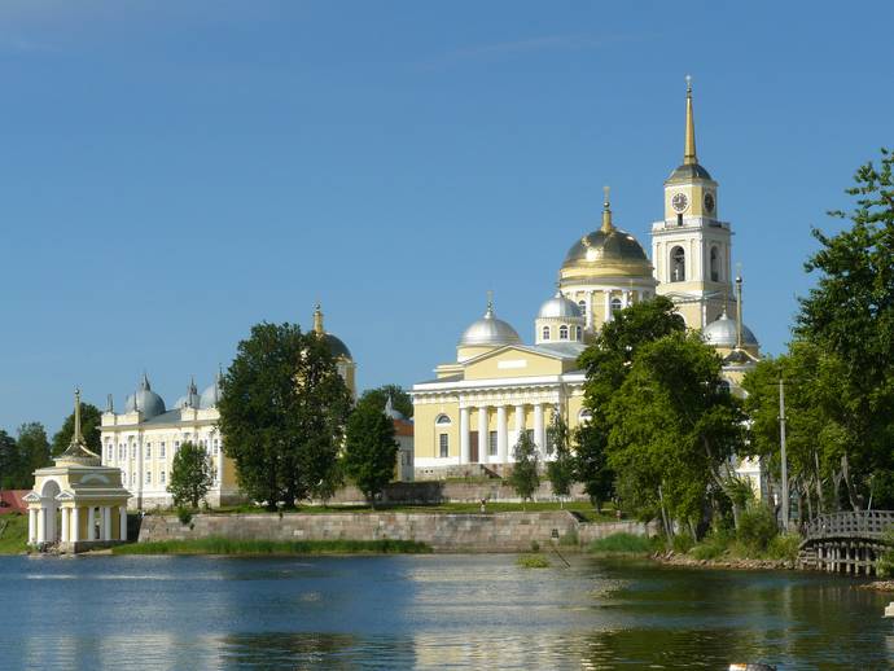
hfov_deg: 21.5
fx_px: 2351
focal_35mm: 91
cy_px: 336
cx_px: 447
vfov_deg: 16.2
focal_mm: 15.2
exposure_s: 1/500
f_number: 7.1
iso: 100
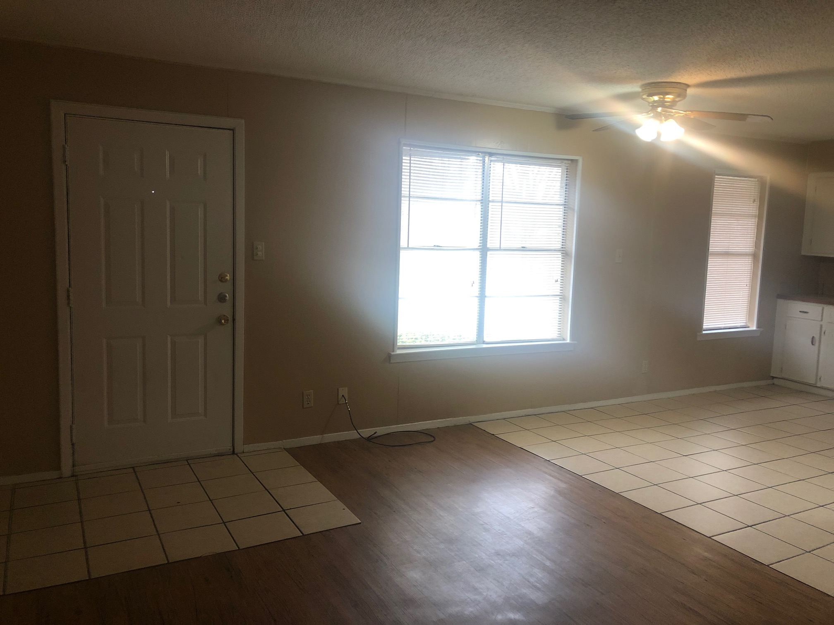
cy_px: 312
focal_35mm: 28
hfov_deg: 63.4
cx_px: 417
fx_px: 675
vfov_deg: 49.7
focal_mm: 4
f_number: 1.8
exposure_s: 1/30
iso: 40
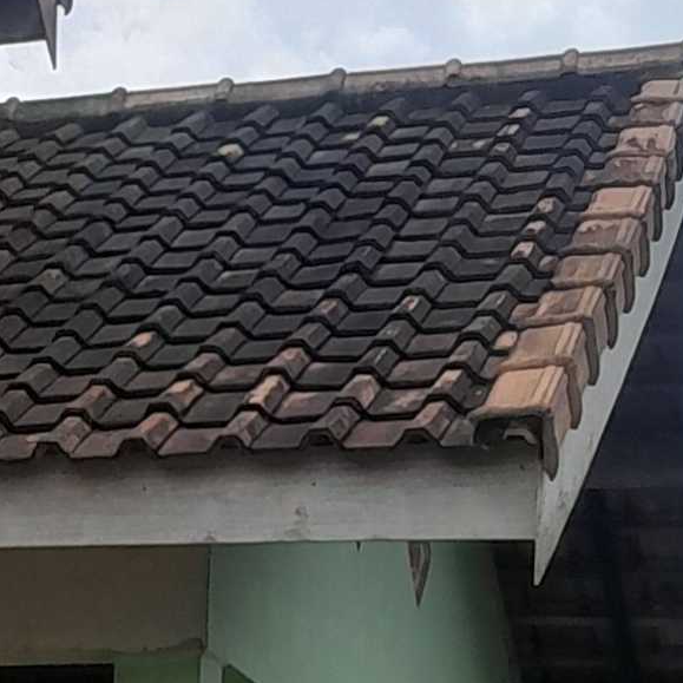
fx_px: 3616
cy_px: 751
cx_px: -631
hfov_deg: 10.1
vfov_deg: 10.7
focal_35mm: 162
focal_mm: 3.98
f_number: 1.8
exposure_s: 1/833
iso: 40
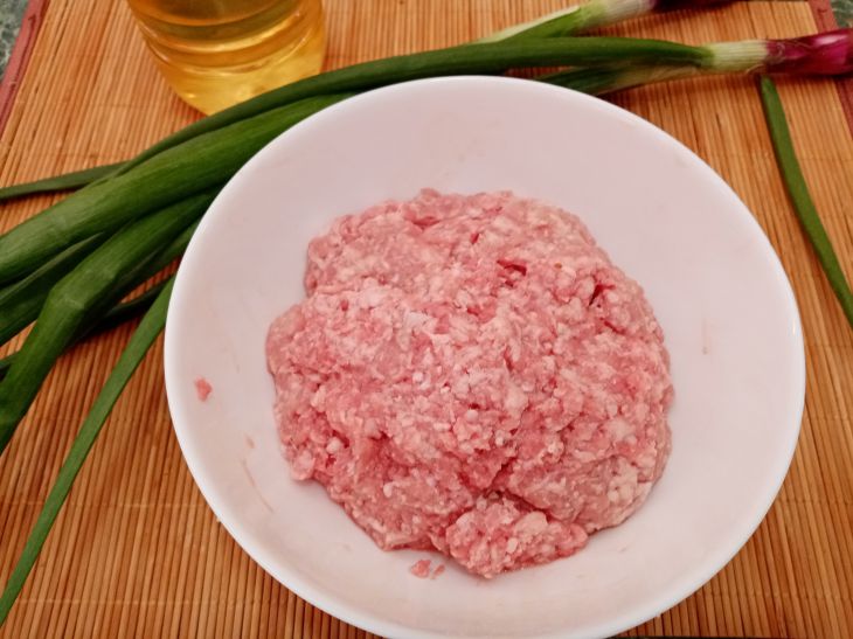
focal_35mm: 26
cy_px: 320
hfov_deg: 67.3
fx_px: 640
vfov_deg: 53.0
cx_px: 426
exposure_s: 1/33.3
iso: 183
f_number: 1.8
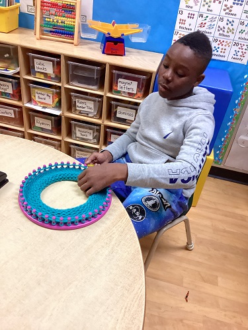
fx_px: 296
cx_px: 124
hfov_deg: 45.4
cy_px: 165
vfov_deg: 58.4
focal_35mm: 31
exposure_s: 1/60
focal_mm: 3.3
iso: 200
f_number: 2.4
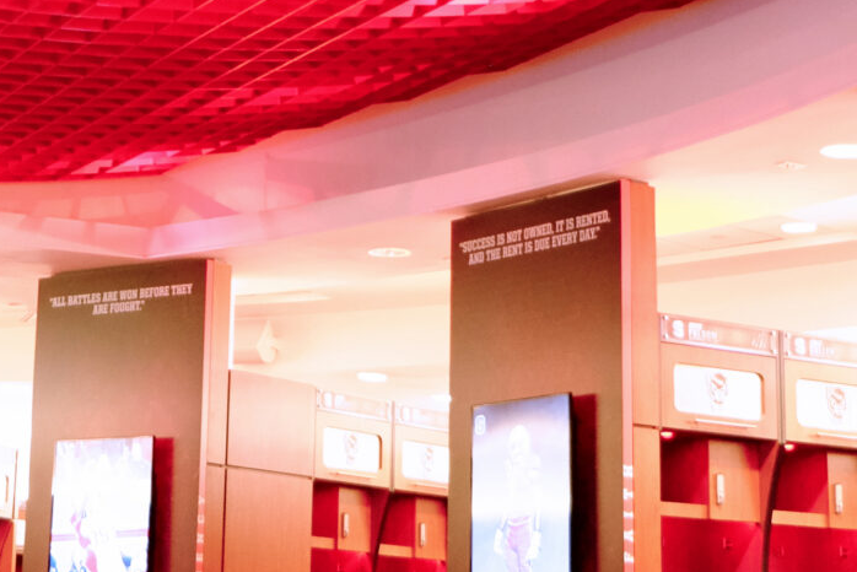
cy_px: -56
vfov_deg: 13.6
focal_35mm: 99
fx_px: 2358
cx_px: 317
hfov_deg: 20.6
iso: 1600
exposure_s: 1/27
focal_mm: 18
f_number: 2.8
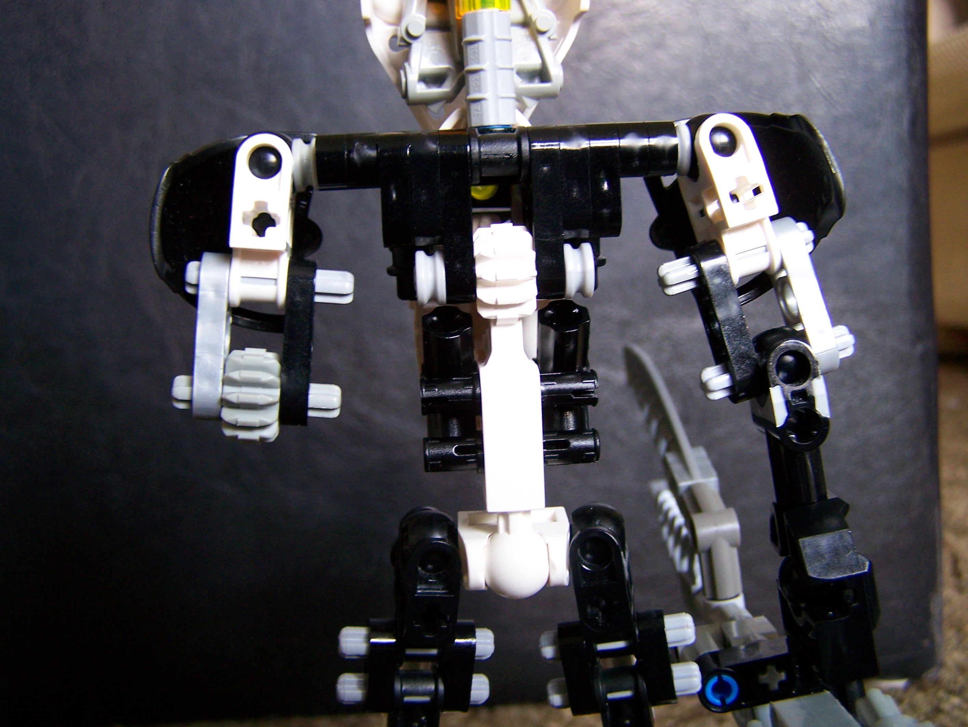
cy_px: 364
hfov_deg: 48.9
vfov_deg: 37.8
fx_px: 1063
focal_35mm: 38
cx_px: 484
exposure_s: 1/8
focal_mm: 6.3
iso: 160
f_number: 2.8
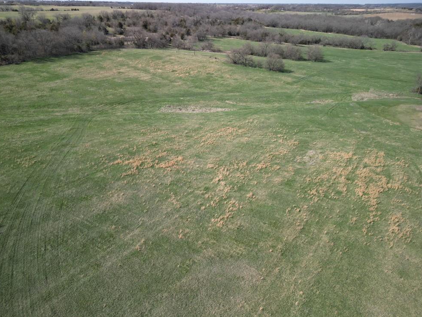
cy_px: 163
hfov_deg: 69.4
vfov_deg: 54.9
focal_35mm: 25
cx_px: 203
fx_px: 305
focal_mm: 6.72
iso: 100
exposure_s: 1/90
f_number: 1.7
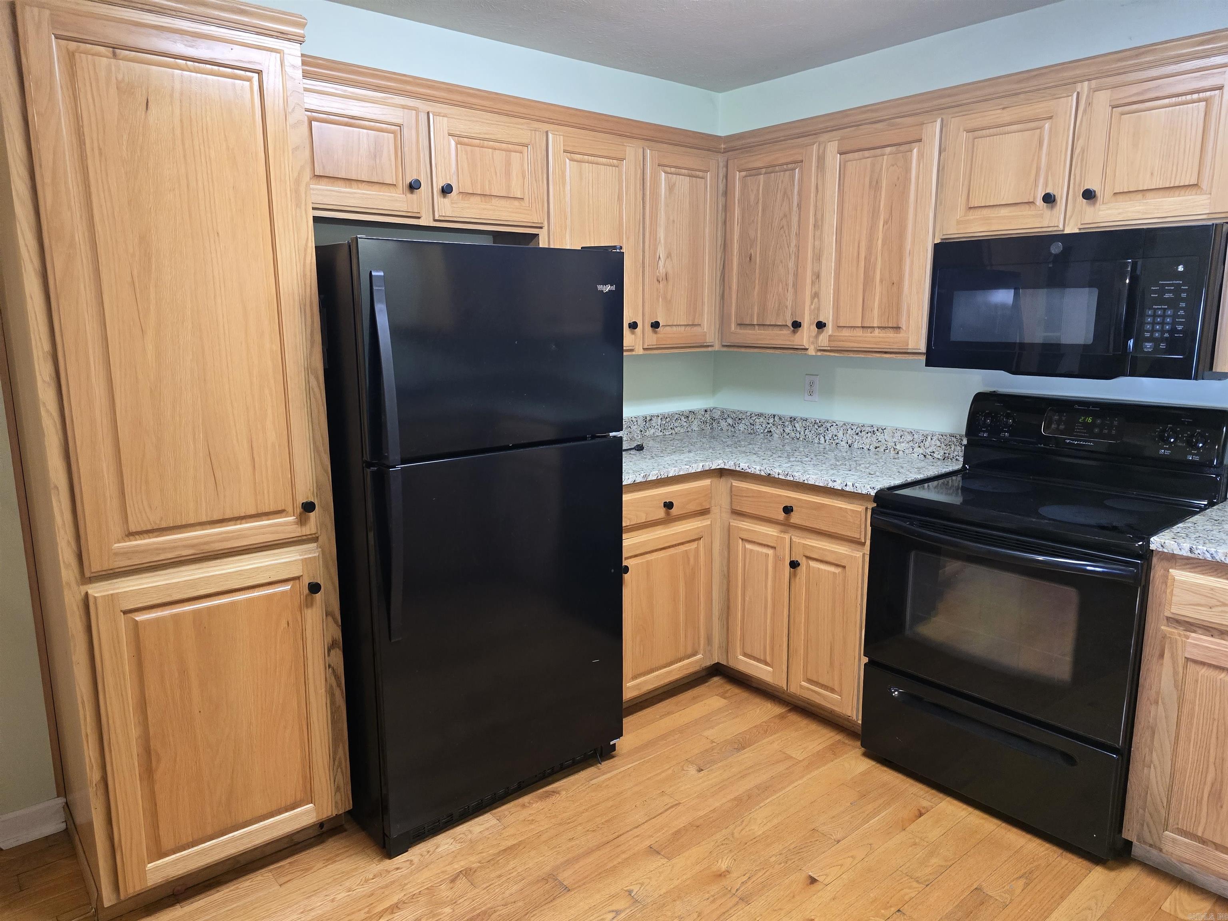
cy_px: 460
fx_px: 816
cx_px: 614
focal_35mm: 23
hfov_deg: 73.9
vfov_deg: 58.9
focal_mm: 6.3
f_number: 1.7
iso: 1000
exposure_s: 1/120
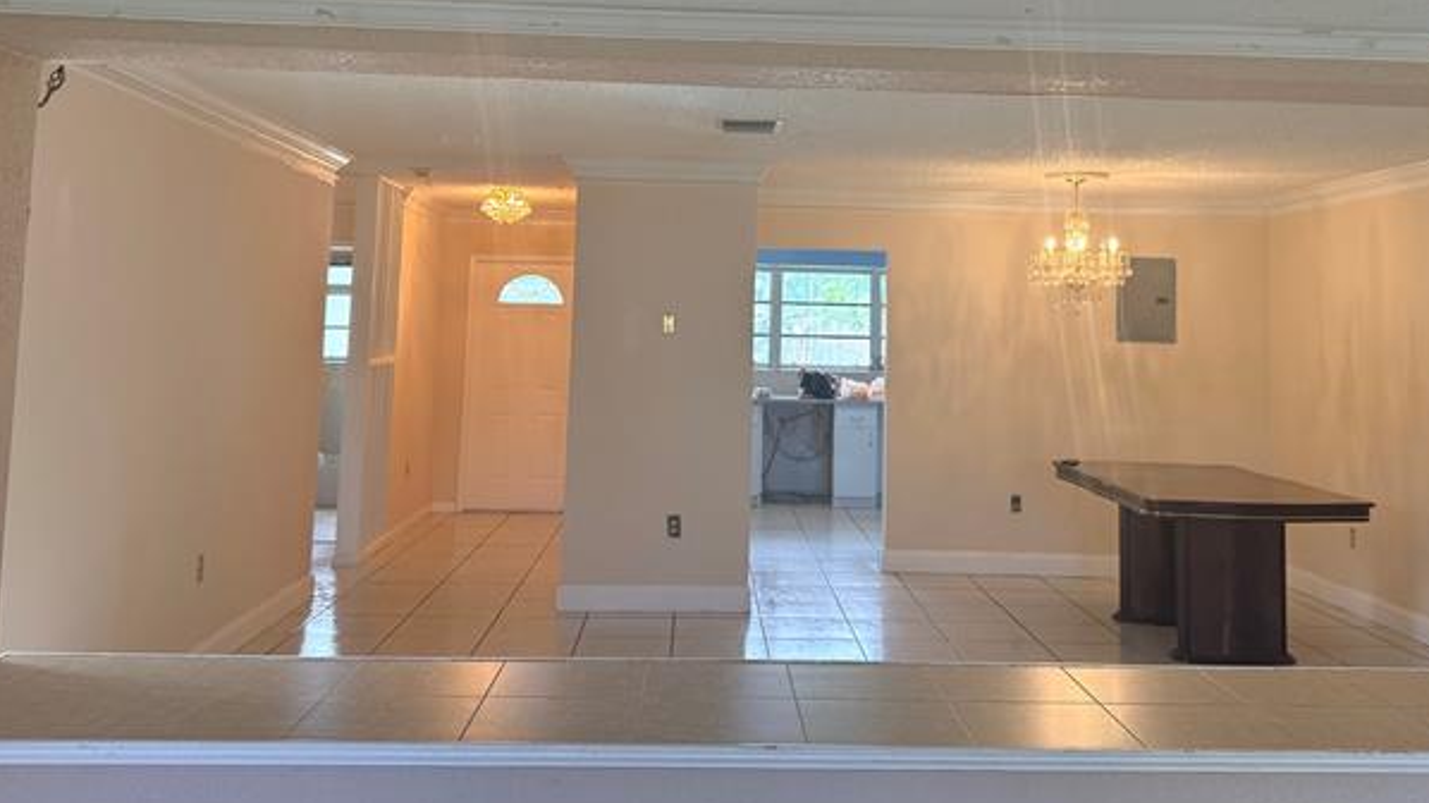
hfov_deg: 56.6
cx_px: 777
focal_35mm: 35
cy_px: 177
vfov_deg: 32.9
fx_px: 1326
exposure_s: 1/140
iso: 125
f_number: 1.78
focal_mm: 6.76
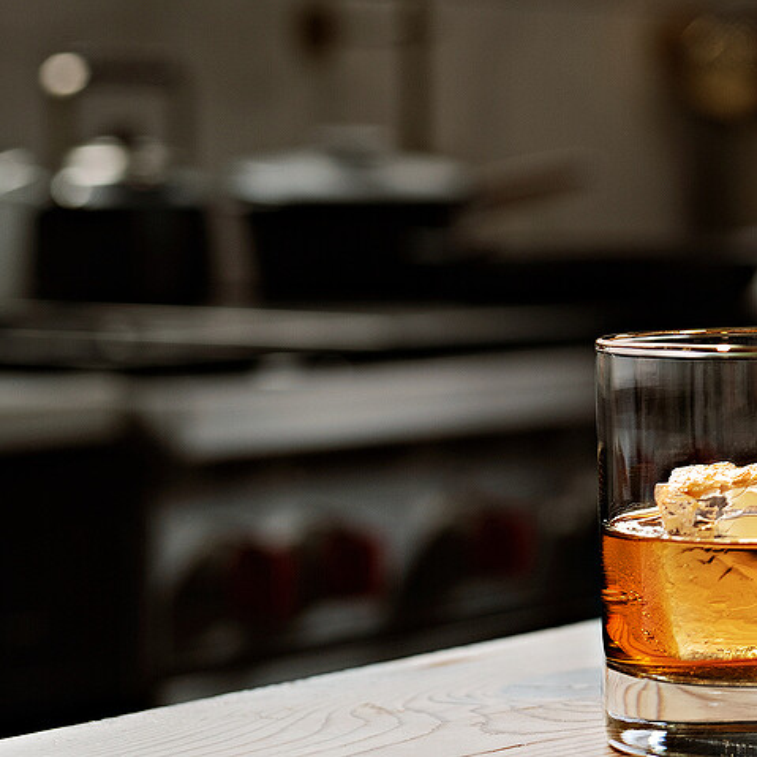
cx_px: 1097
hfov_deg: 12.5
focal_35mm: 133
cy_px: 194
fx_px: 3291
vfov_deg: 13.1
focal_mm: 50
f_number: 4
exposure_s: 1/160
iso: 320
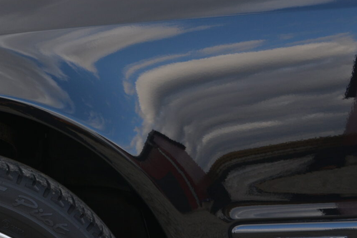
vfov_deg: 9.5
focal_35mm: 143
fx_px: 1418
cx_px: -76
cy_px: 266
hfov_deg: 13.9
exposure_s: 1/80
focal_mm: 32
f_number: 6.3
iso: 100
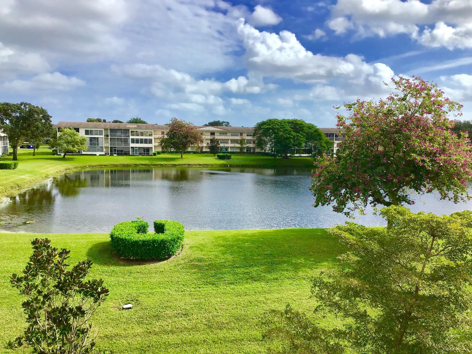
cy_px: 177
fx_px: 423
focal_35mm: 31
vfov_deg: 45.4
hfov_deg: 58.4
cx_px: 236
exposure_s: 1/1733
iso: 25
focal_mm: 3.3
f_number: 2.4
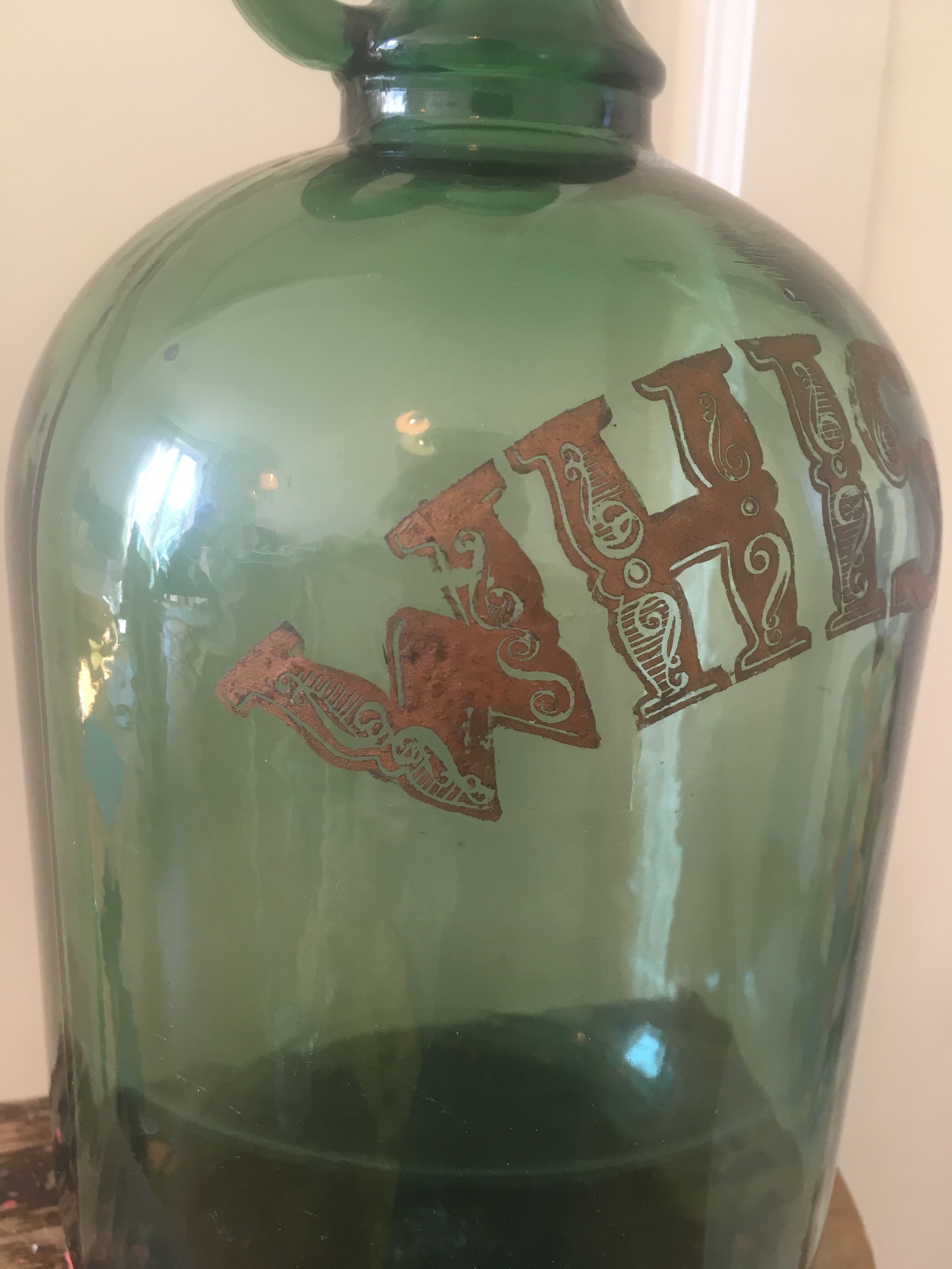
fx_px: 1063
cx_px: 476
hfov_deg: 48.2
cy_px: 634
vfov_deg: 61.7
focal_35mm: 29
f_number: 2.2
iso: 64
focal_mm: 4.15
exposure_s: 1/33
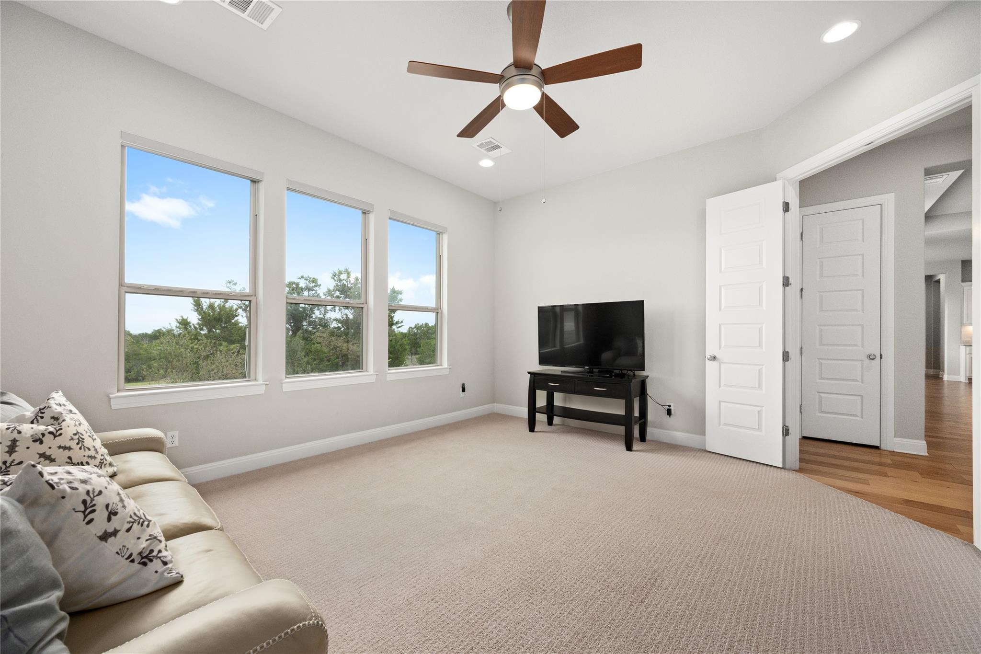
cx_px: 490
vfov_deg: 81.2
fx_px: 381
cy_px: 327
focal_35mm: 14
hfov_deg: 104.3
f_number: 8
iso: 800
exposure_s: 1/100
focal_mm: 14
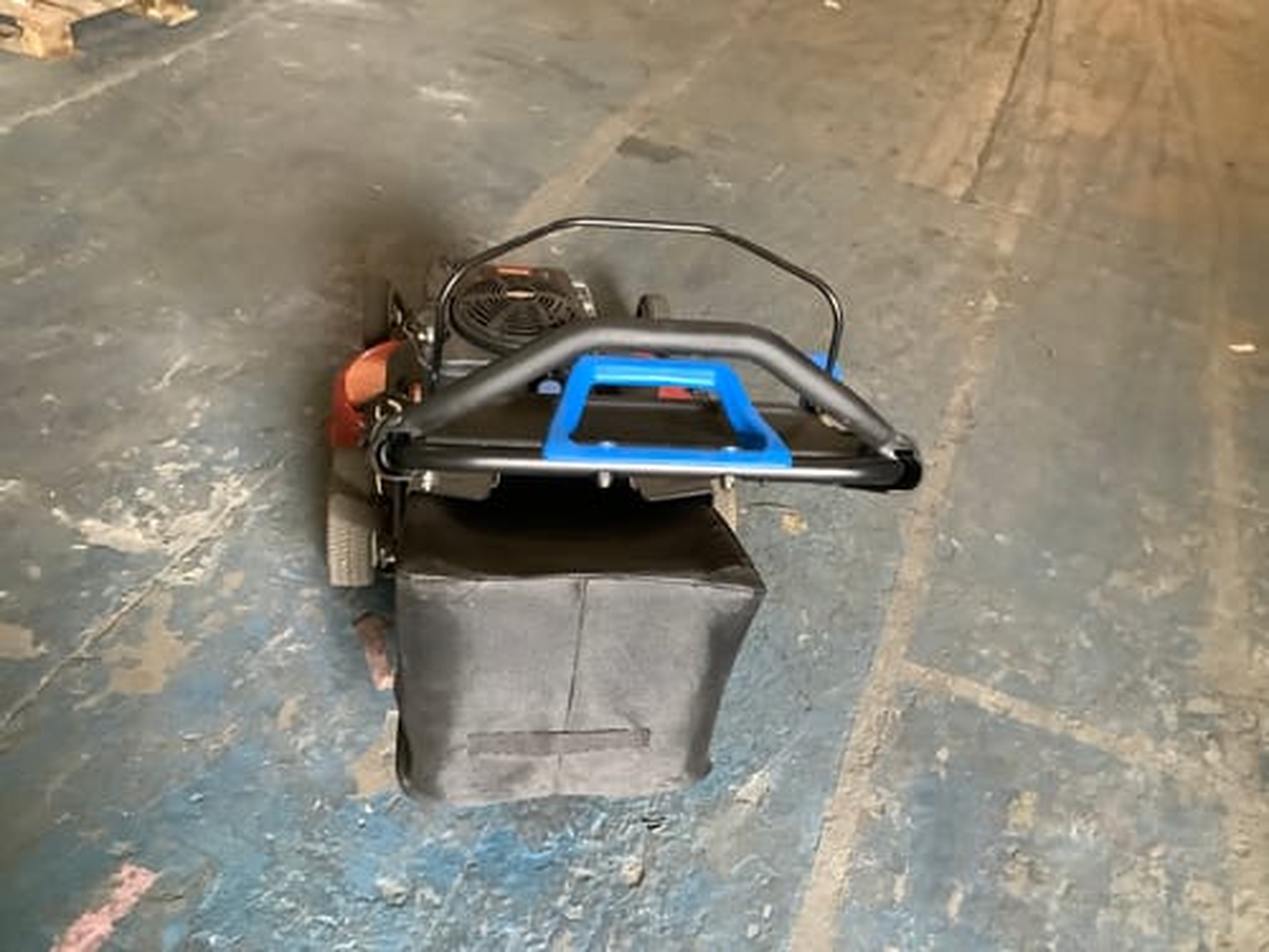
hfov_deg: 58.4
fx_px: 1136
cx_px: 634
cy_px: 476
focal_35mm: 31
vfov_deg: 45.4
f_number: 2.4
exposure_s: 1/33
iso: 400
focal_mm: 3.3
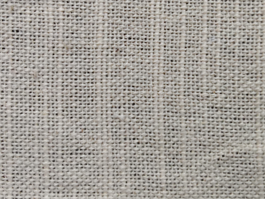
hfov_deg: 46.7
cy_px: 65
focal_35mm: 40
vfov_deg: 35.6
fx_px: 306
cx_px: 149
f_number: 2
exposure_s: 1/100
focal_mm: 2.78
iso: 320
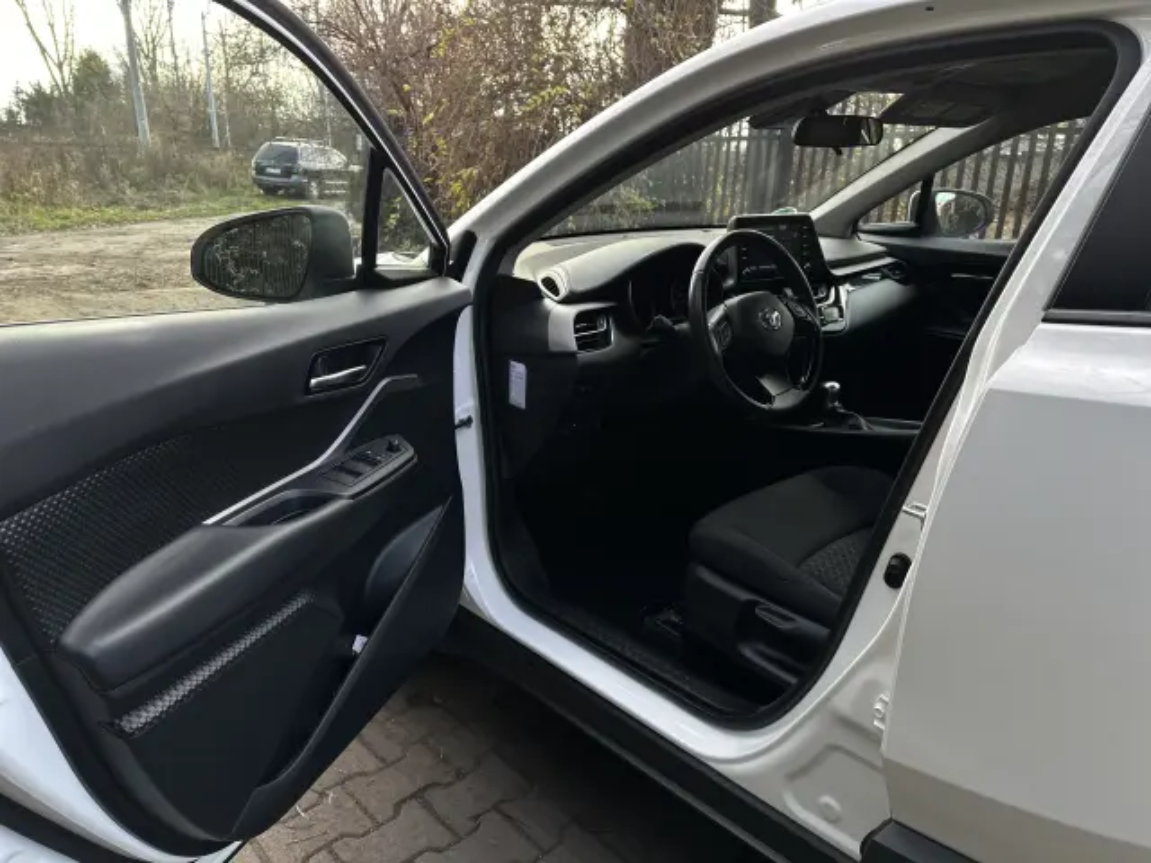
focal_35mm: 24
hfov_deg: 71.6
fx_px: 798
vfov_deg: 56.8
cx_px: 576
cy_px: 432
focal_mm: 6.86
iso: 64
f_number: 1.78
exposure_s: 1/138
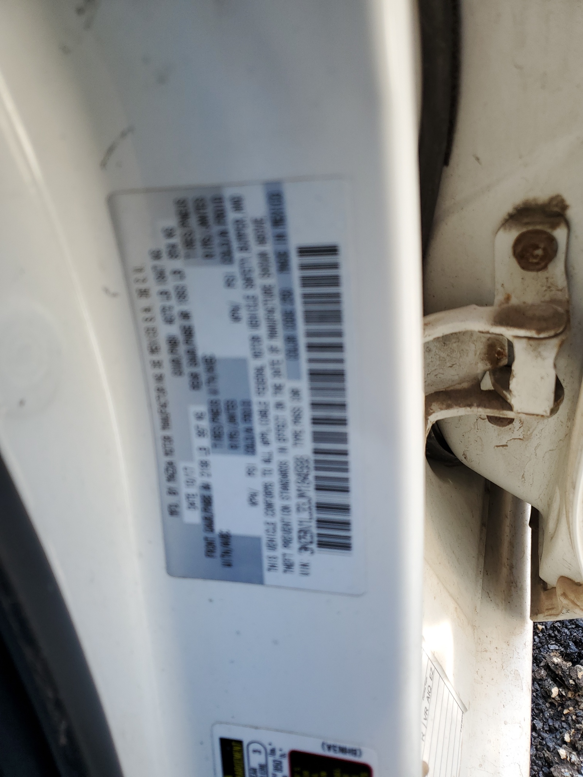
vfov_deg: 67.3
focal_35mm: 26
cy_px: 388
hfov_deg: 53.1
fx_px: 584
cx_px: 292
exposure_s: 1/172
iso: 50
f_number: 1.5
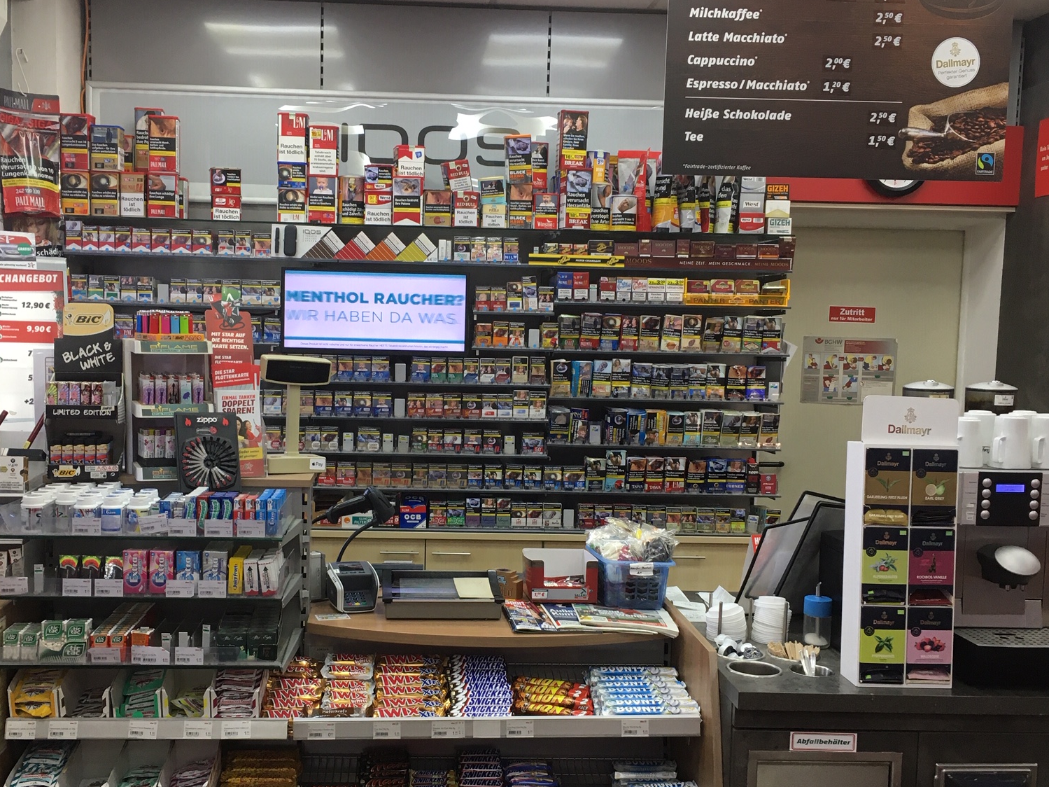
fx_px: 1182
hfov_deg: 47.8
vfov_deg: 36.8
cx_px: 463
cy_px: 433
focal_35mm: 39
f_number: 2.2
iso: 40
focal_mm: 4.15
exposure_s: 1/33
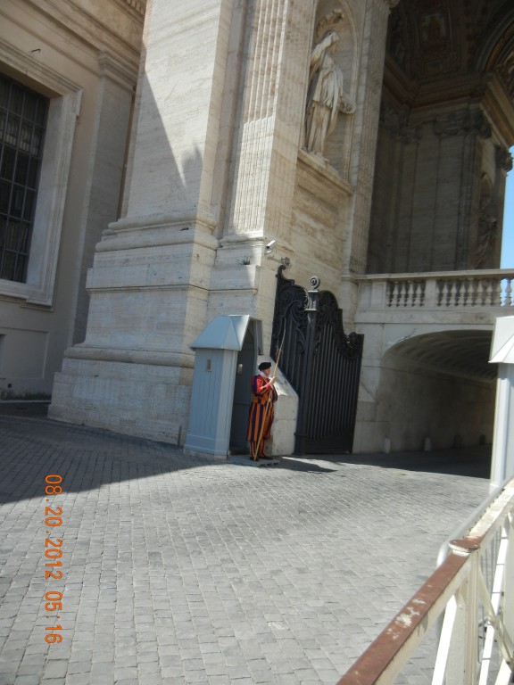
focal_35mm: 30
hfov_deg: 46.8
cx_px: 257
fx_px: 594
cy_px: 342
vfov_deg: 60.0
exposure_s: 1/245
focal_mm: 5.4
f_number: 7
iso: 160
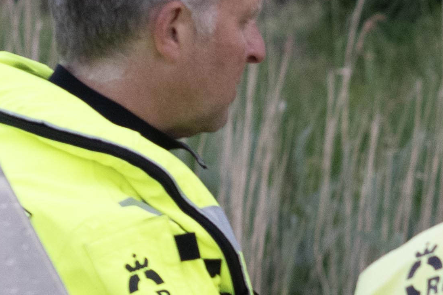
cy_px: 876
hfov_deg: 3.2
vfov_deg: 2.1
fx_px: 7874
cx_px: 1405
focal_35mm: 640
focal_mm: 85
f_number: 4.5
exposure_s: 1/1250
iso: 800
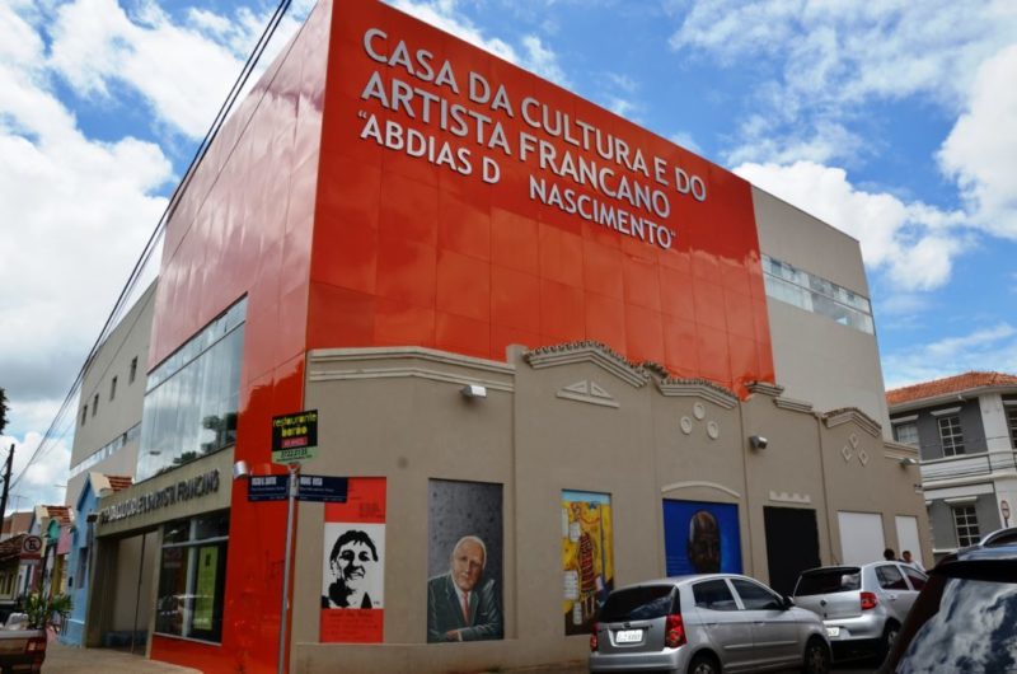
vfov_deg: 47.7
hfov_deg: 67.5
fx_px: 761
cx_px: 508
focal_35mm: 27
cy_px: 337
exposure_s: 1/250
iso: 100
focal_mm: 18
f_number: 9
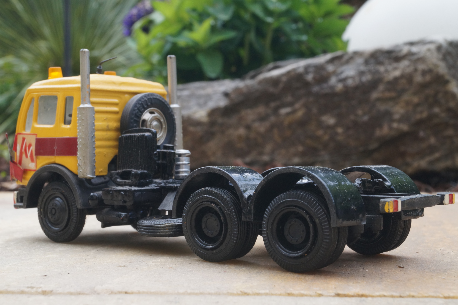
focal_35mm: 68
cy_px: 152
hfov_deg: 29.9
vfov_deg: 20.1
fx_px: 858
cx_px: 229
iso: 800
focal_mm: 45
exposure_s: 1/80
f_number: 20
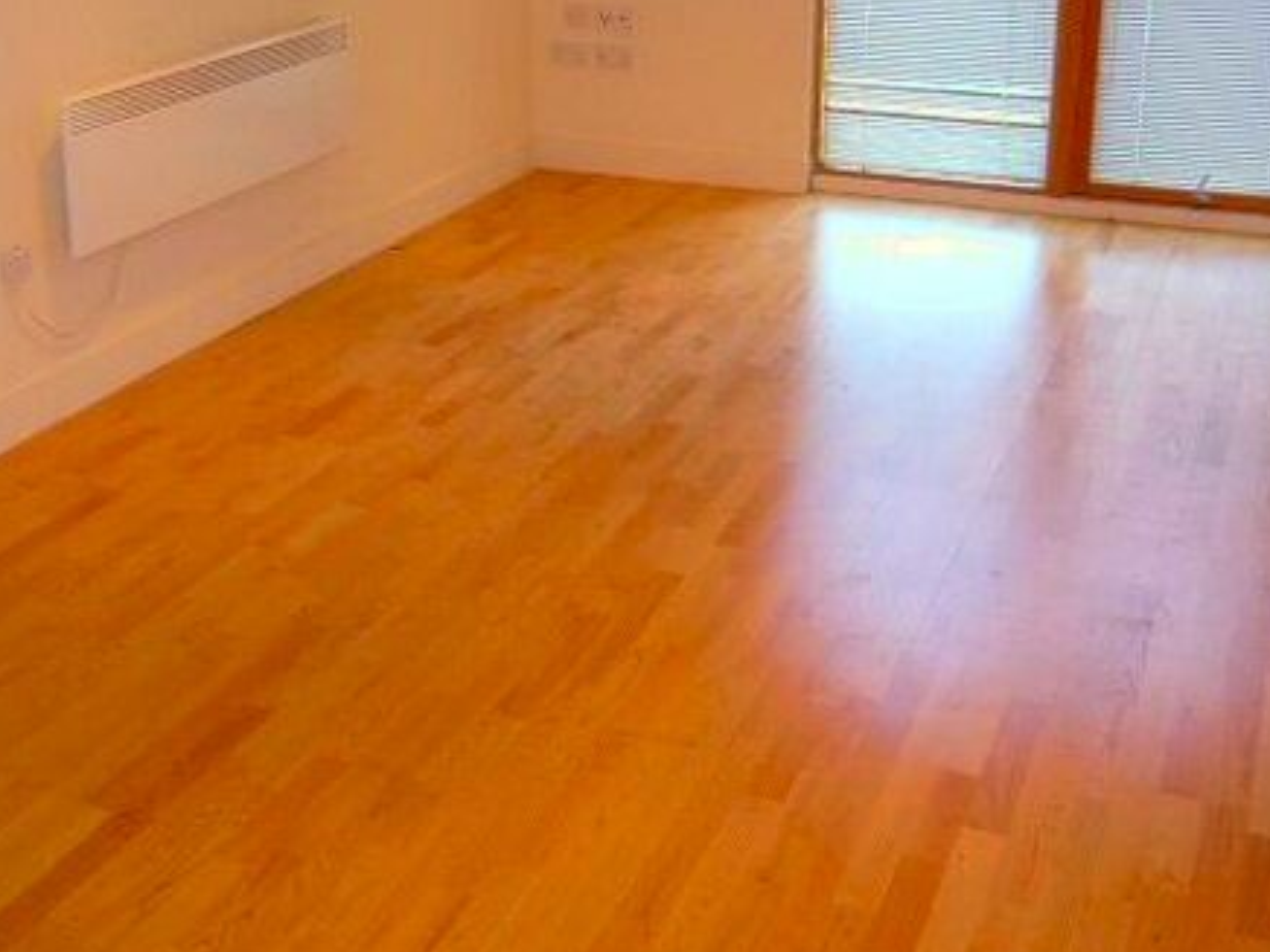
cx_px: 492
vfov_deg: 31.6
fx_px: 1651
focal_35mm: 45
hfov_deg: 41.8
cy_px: 240
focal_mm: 4.6
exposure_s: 1/30
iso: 125
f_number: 2.8
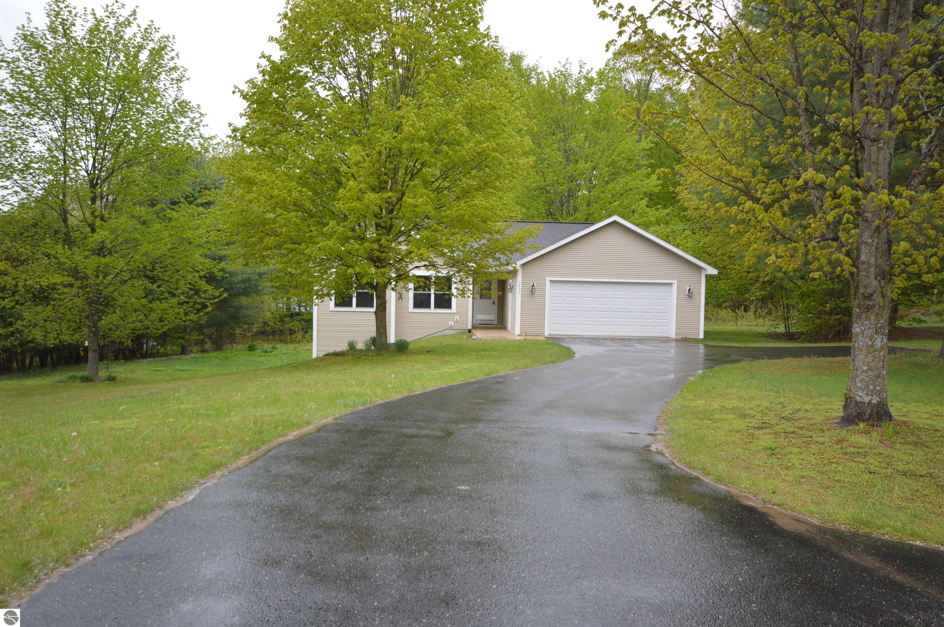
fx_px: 786
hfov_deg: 62.0
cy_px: 314
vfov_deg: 43.5
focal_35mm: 30
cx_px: 472
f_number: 5.6
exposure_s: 1/125
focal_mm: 20
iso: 180
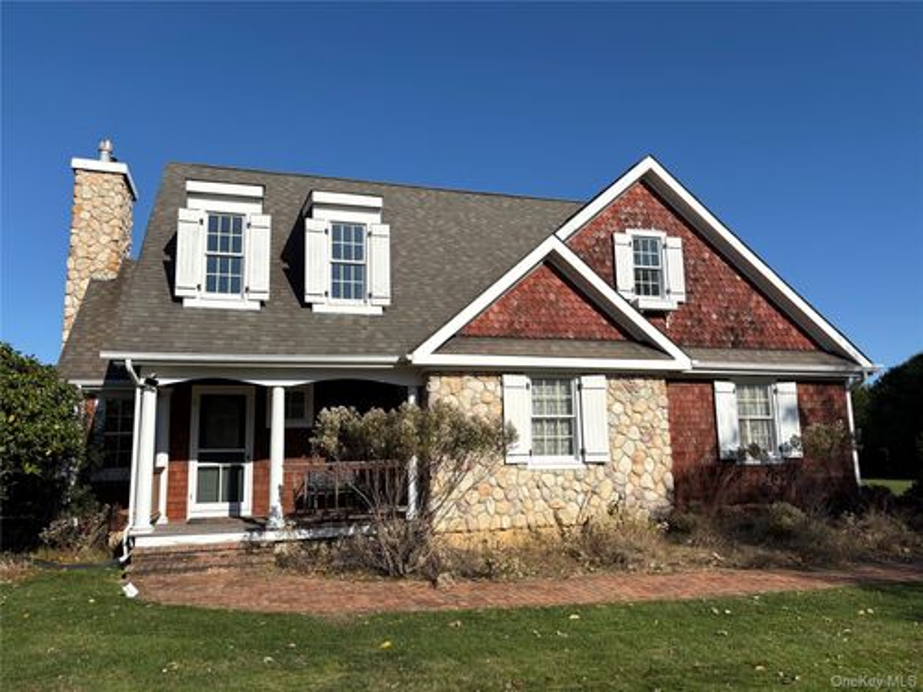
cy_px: 346
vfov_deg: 53.1
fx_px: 693
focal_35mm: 26
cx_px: 462
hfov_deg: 67.3
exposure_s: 1/6329
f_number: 1.6
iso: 50
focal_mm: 5.96
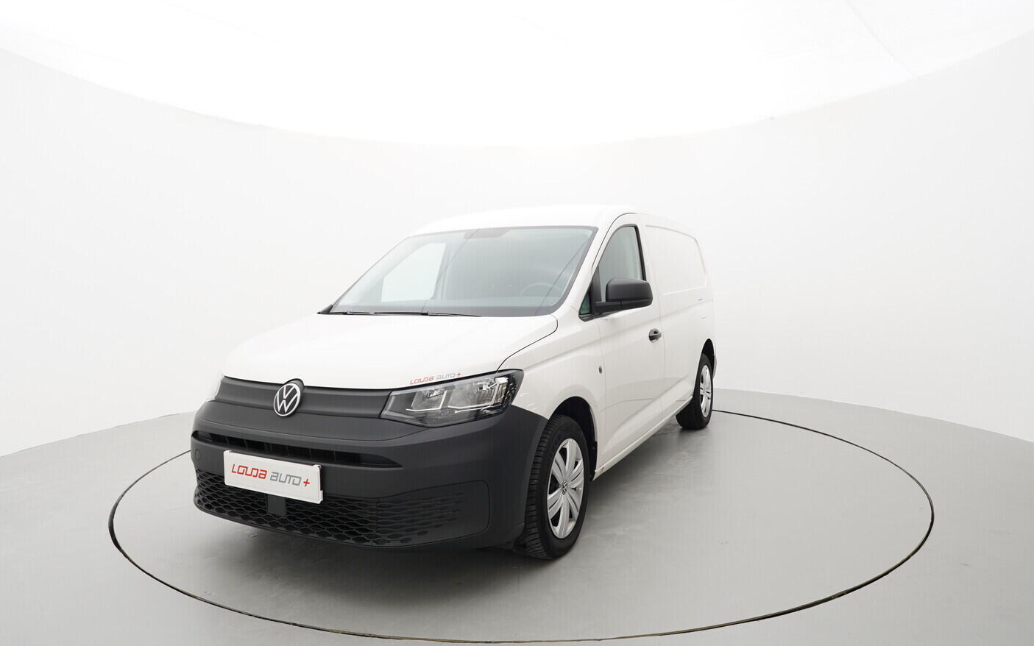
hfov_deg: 75.9
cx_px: 511
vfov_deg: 52.0
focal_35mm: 24
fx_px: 663
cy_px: 316
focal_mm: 15
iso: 250
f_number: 5.6
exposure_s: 1/80
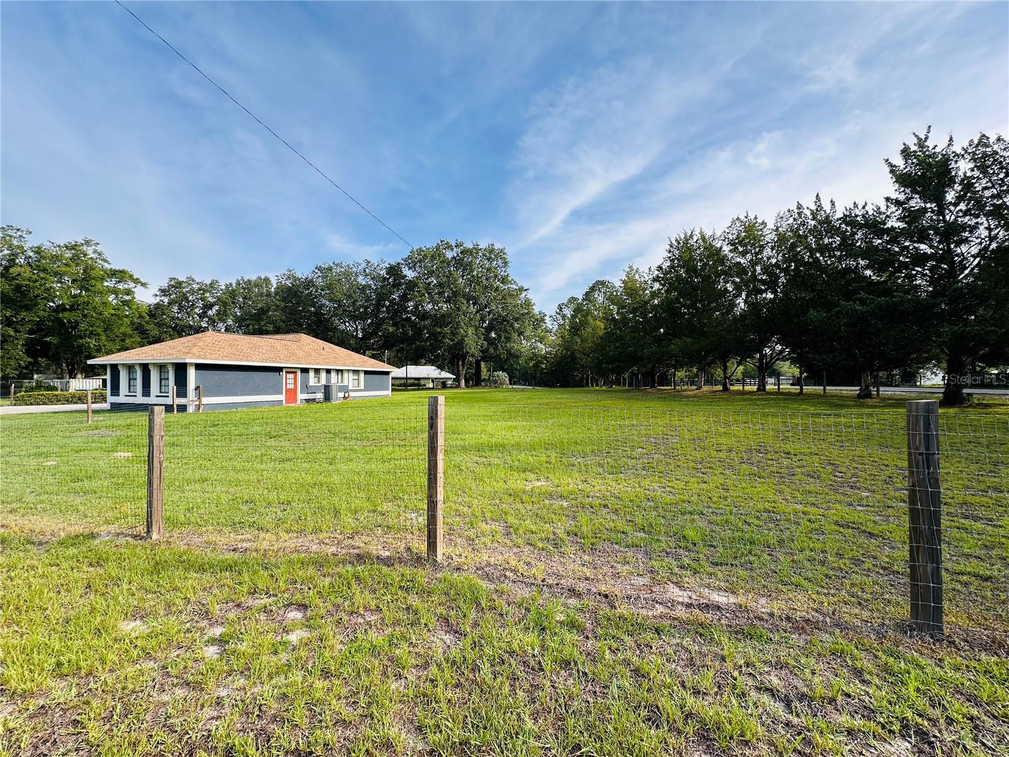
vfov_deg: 85.7
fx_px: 408
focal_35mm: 14
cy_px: 378
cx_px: 504
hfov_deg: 102.1
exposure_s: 1/749
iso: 40
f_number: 2.2
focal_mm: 2.22
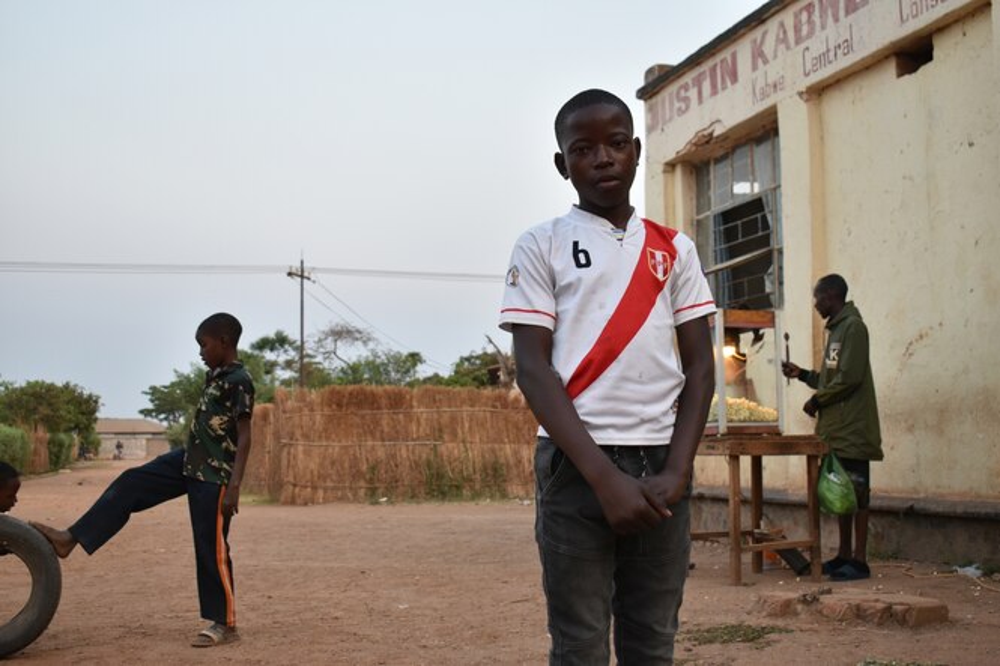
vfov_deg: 30.8
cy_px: 333
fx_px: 1208
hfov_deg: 45.0
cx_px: 500
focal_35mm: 44
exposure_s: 1/80
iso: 400
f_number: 4.5
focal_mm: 29
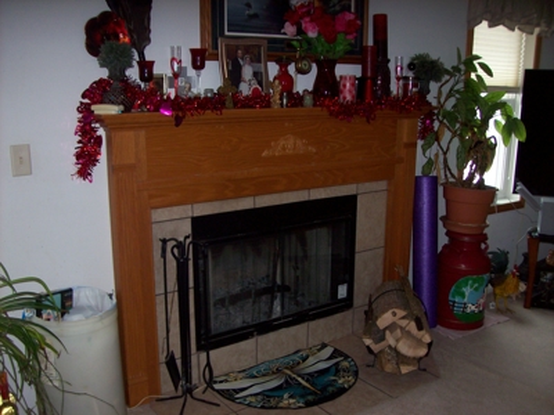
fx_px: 576
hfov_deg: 51.4
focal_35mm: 36
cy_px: 208
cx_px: 277
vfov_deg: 39.7
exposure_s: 1/64
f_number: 2.7
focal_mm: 6
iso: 80
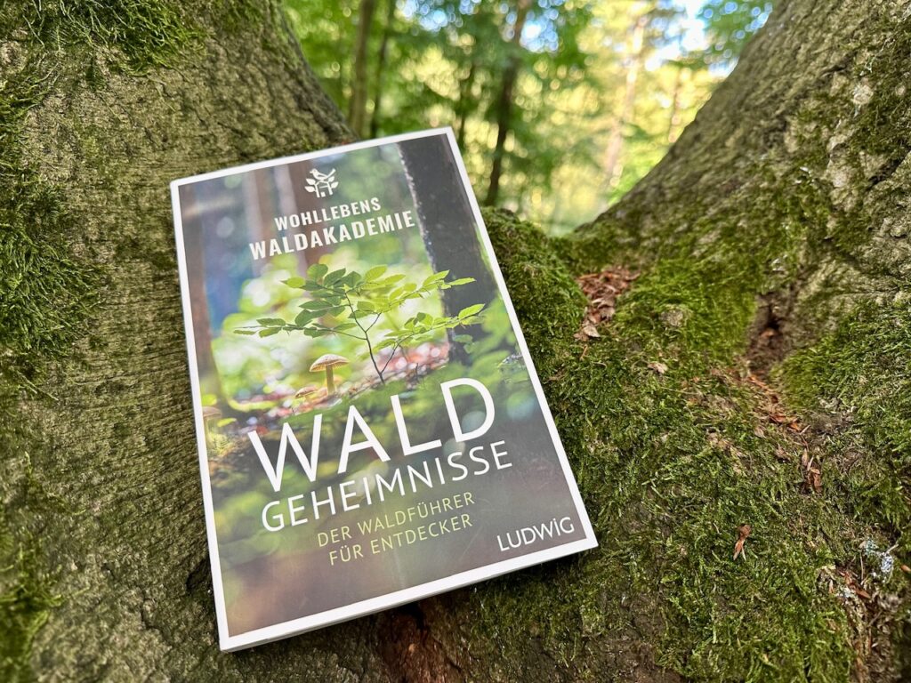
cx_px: 456
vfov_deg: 56.8
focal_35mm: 24
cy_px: 342
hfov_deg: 71.6
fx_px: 632
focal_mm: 6.86
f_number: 1.78
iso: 200
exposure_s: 1/121
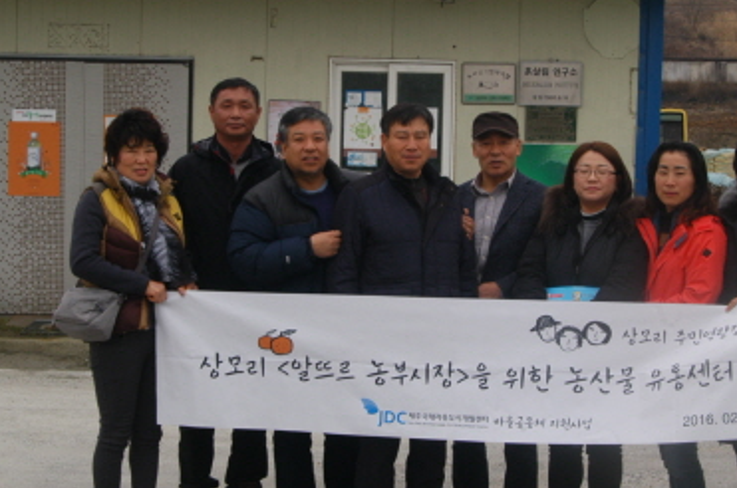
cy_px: 206
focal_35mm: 68
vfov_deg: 19.9
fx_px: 1390
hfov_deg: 29.7
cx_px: 429
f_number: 8
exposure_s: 1/250
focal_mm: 28
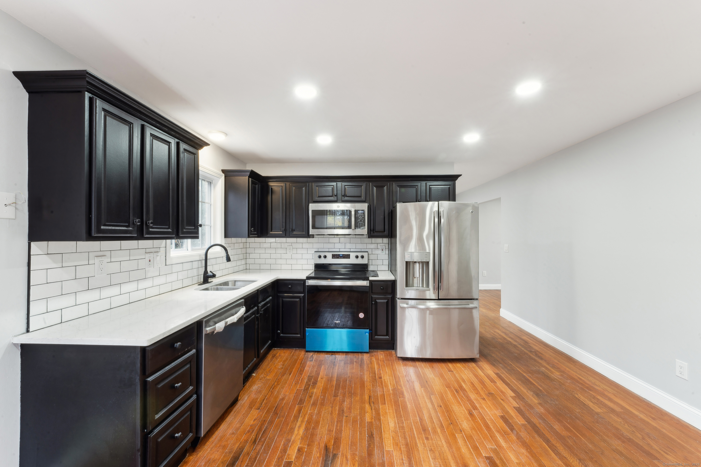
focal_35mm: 15
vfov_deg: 78.4
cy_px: 234
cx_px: 350
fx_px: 286
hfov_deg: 101.5
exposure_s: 4
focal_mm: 14.7
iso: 100
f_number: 22
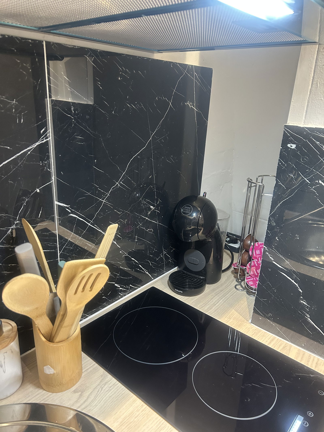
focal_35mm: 26
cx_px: 162
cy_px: 216
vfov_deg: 67.3
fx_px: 324
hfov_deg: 53.1
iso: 400
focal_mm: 5.7
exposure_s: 1/50
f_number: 1.5
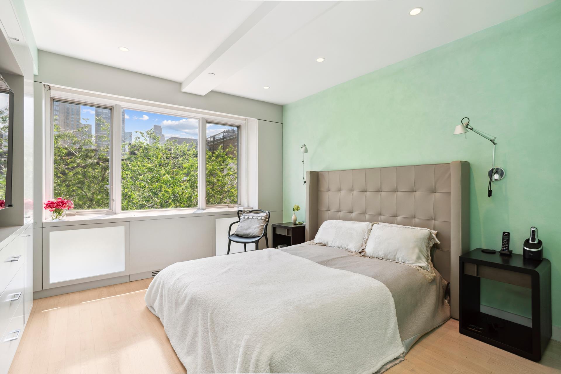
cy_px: 187
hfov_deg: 93.3
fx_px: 265
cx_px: 280
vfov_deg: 70.4
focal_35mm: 17
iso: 100
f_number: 8
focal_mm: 17
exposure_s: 1/10
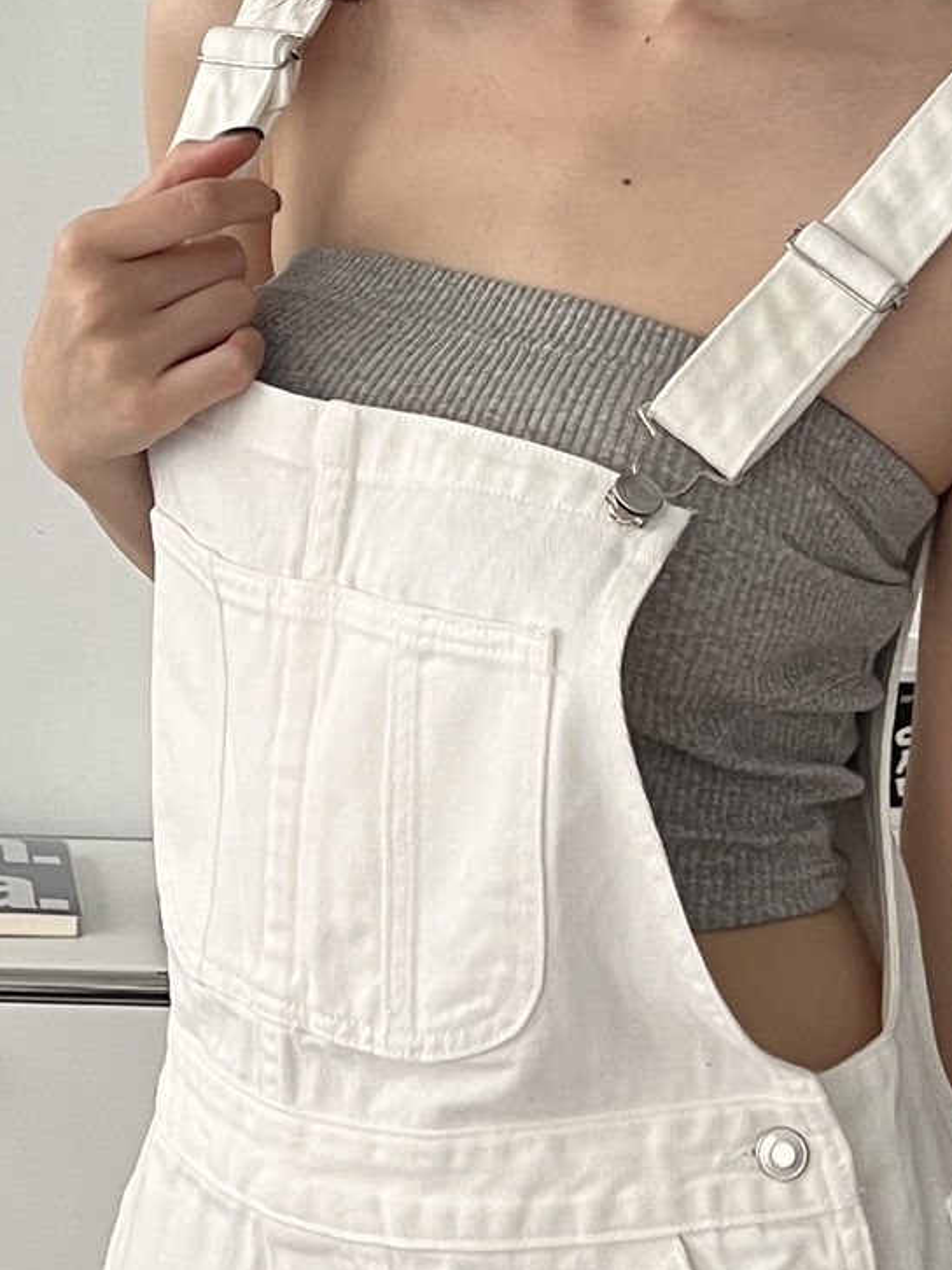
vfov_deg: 22.8
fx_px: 3155
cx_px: 509
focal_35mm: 86
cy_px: 719
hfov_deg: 17.2
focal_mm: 5.7
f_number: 1.5
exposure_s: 1/60
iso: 125
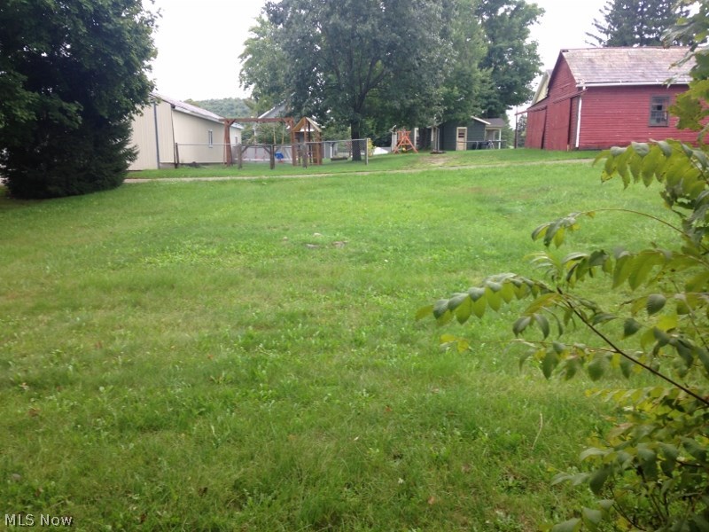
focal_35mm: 33
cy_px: 266
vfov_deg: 42.9
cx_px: 354
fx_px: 676
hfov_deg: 55.4
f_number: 2.4
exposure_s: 1/120
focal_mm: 4.12
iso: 50
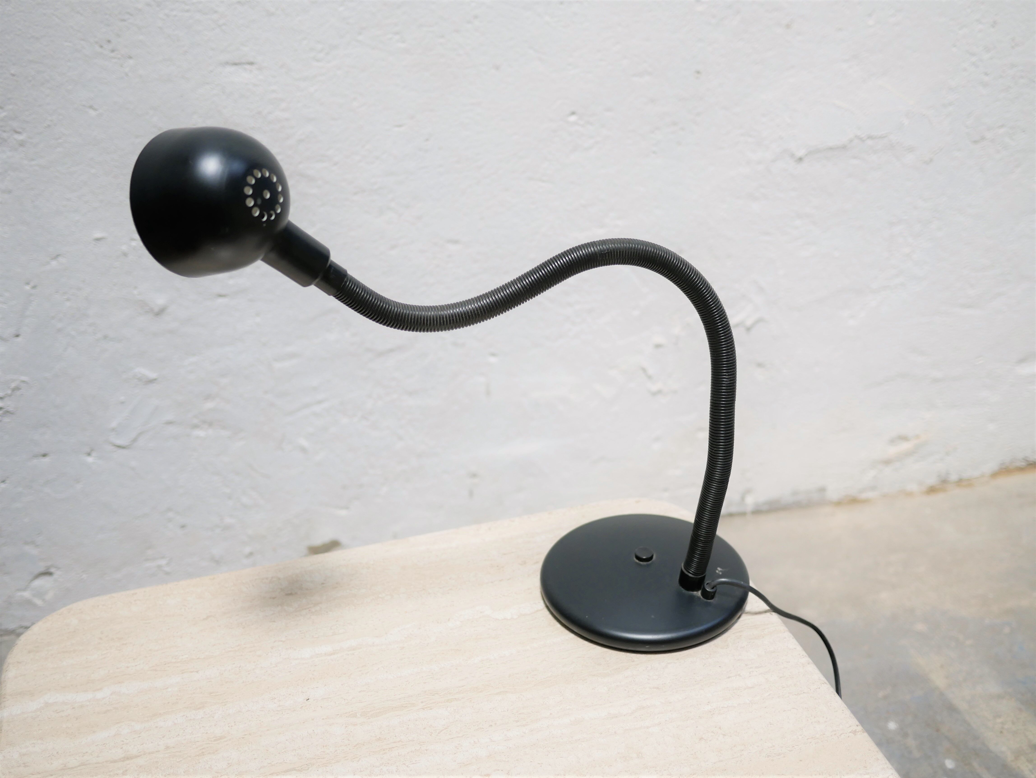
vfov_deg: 36.0
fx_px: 1198
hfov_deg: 46.8
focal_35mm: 40
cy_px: 389
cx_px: 518
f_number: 1.7
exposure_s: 1/60
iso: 320
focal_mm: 20
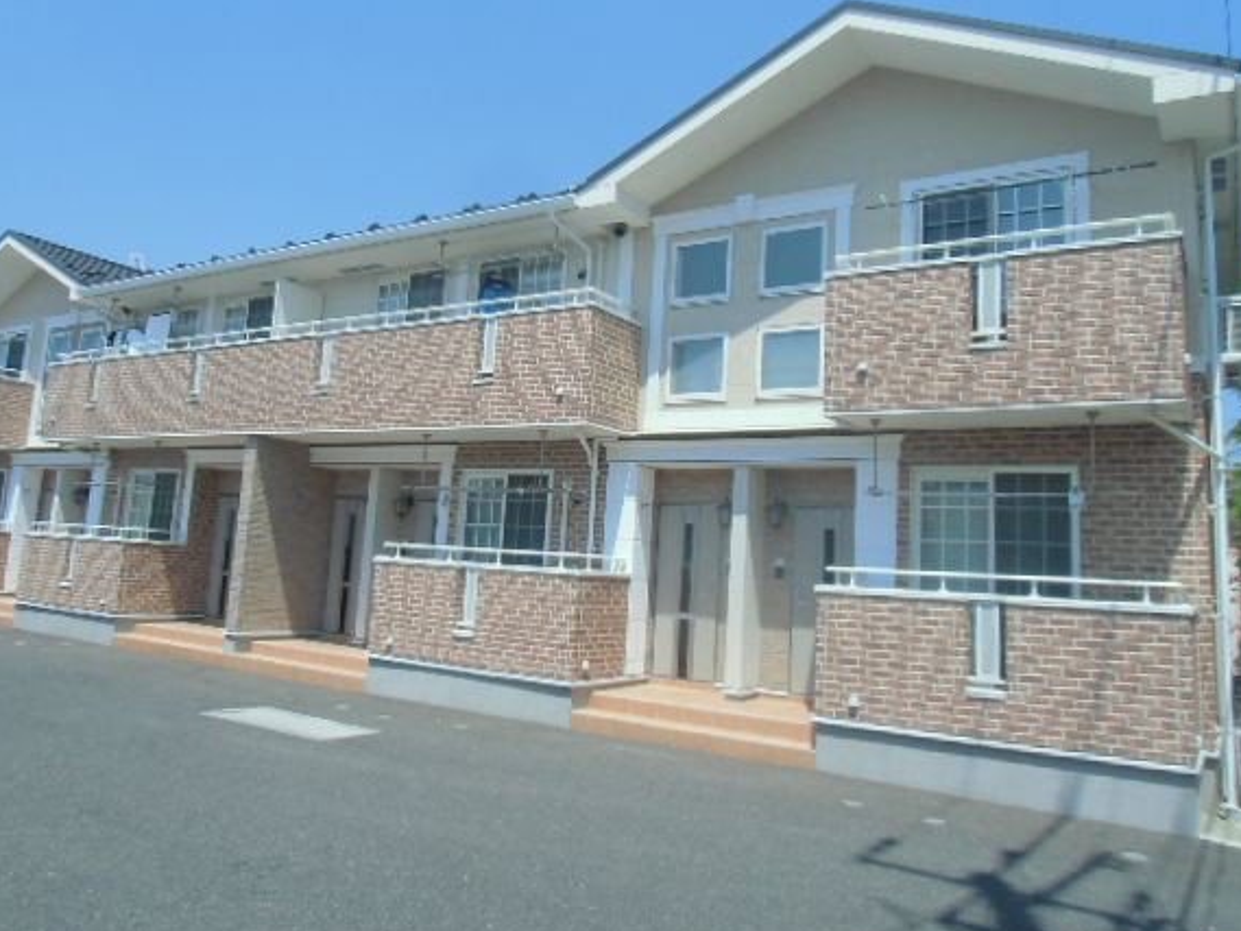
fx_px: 968
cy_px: 436
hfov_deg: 65.2
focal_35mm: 27
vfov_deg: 51.3
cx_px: 571
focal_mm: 4.24
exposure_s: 1/800
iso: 64
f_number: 3
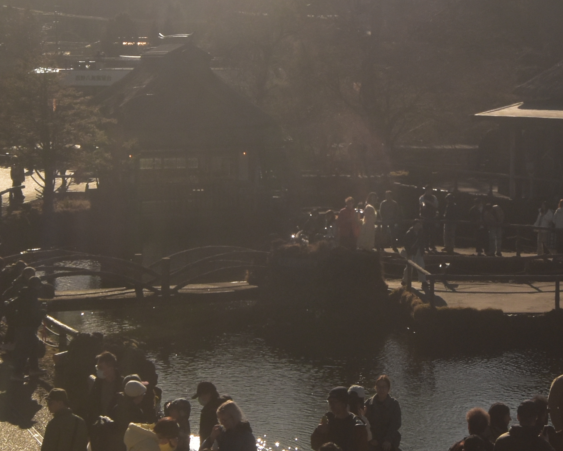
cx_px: 418
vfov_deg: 6.2
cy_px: 52
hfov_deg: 7.8
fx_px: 4124
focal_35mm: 248
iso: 200
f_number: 11
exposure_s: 1/500
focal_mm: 55
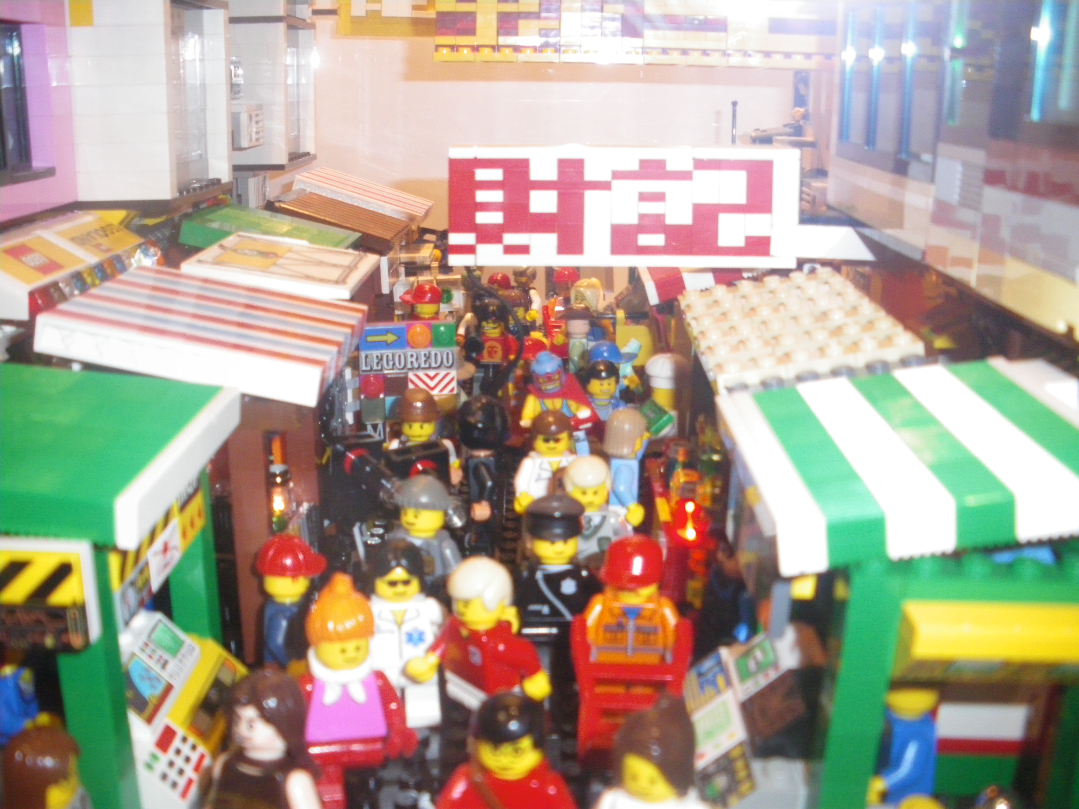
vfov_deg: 39.7
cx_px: 540
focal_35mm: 36
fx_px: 1122
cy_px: 404
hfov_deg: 51.4
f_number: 3.5
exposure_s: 1/50
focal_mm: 6.3
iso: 400
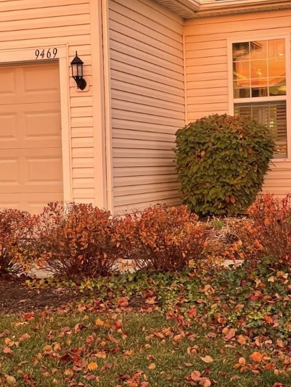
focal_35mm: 66
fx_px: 740
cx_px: 160
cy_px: 180
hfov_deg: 22.3
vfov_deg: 29.4
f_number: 2
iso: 500
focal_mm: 6
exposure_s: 1/60
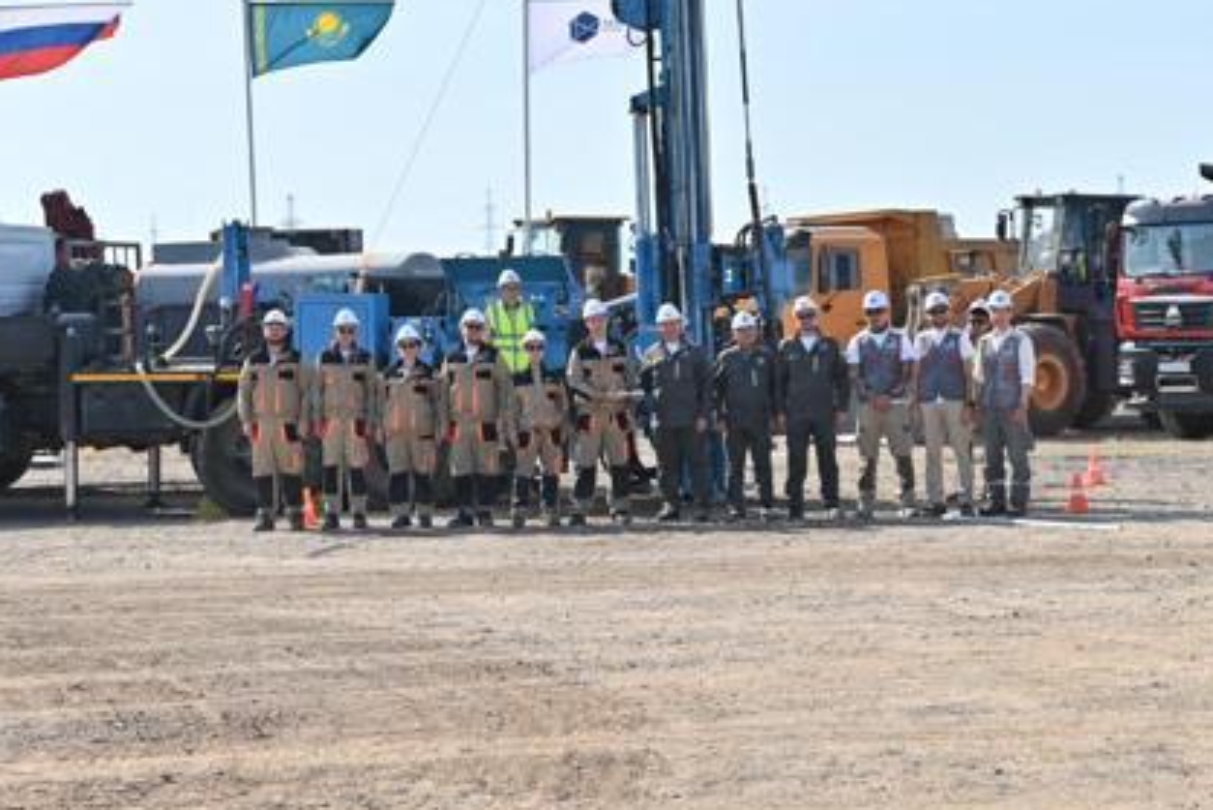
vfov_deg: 13.3
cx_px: 495
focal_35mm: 103
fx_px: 3472
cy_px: 308
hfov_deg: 19.8
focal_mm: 70
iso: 100
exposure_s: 1/1250
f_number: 4
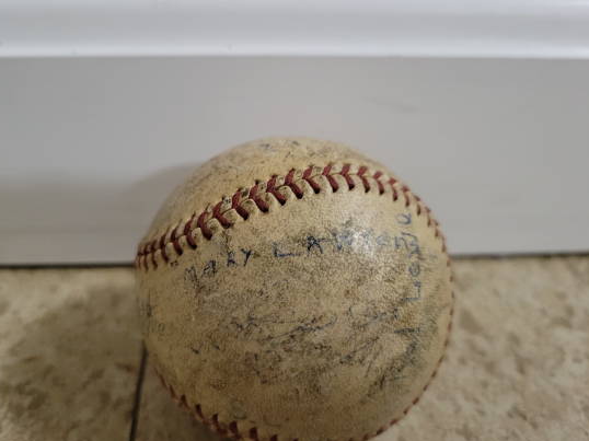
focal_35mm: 29
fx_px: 493
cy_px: 220
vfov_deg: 48.2
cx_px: 267
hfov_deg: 61.6
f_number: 1.8
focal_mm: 5.4
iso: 640
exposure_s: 1/24
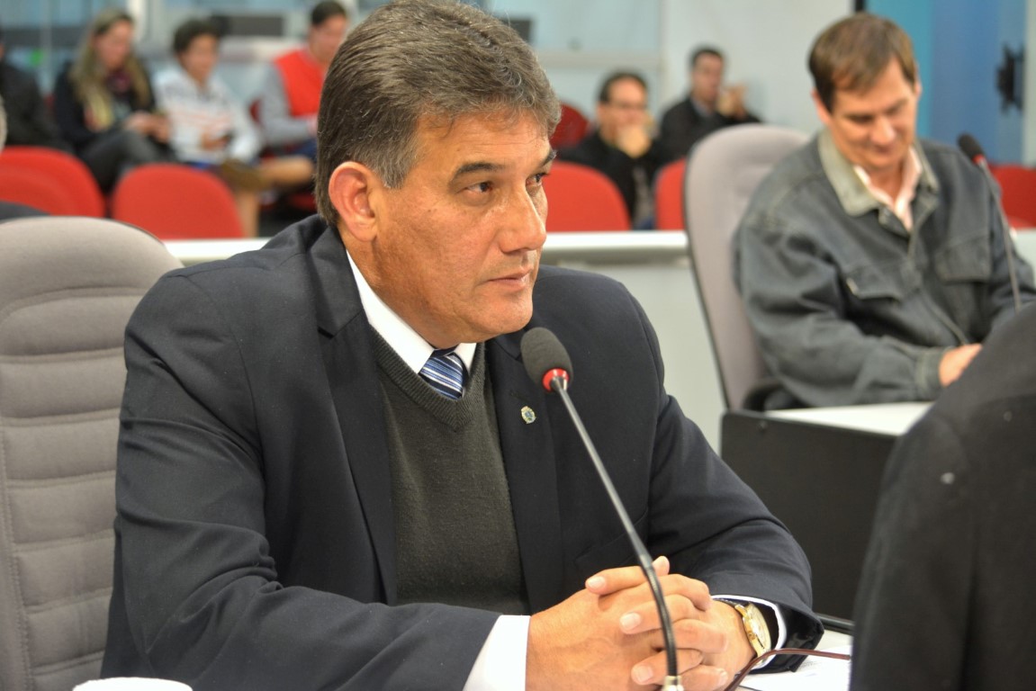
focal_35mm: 82
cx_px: 518
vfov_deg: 16.6
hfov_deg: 24.6
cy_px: 346
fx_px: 2375
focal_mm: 55
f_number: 4.5
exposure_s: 1/50
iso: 800
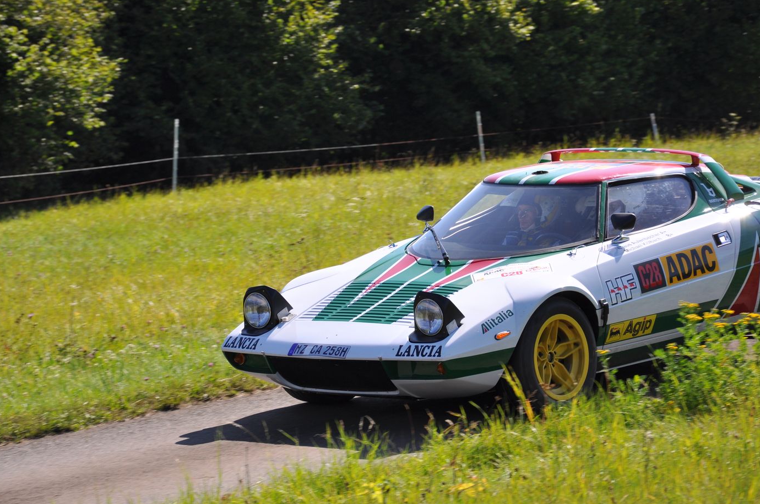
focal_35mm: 183
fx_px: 3849
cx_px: 382
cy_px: 232
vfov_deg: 7.5
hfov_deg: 11.3
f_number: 7.1
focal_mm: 105
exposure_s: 1/800
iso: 200
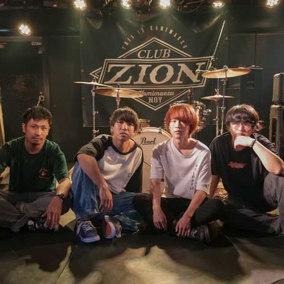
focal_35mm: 39
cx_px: 149
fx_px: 362
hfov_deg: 42.8
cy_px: 140
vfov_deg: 42.8
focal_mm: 30
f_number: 4
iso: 6400
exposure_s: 1/50
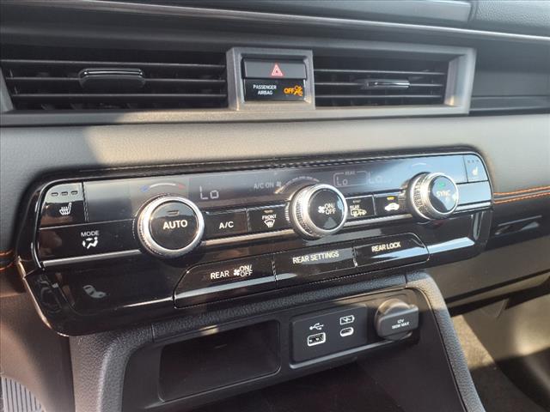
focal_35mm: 27
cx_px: 275
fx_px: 429
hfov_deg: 65.3
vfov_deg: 51.4
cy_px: 206
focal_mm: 3.58
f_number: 1.9
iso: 40
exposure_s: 1/60.2
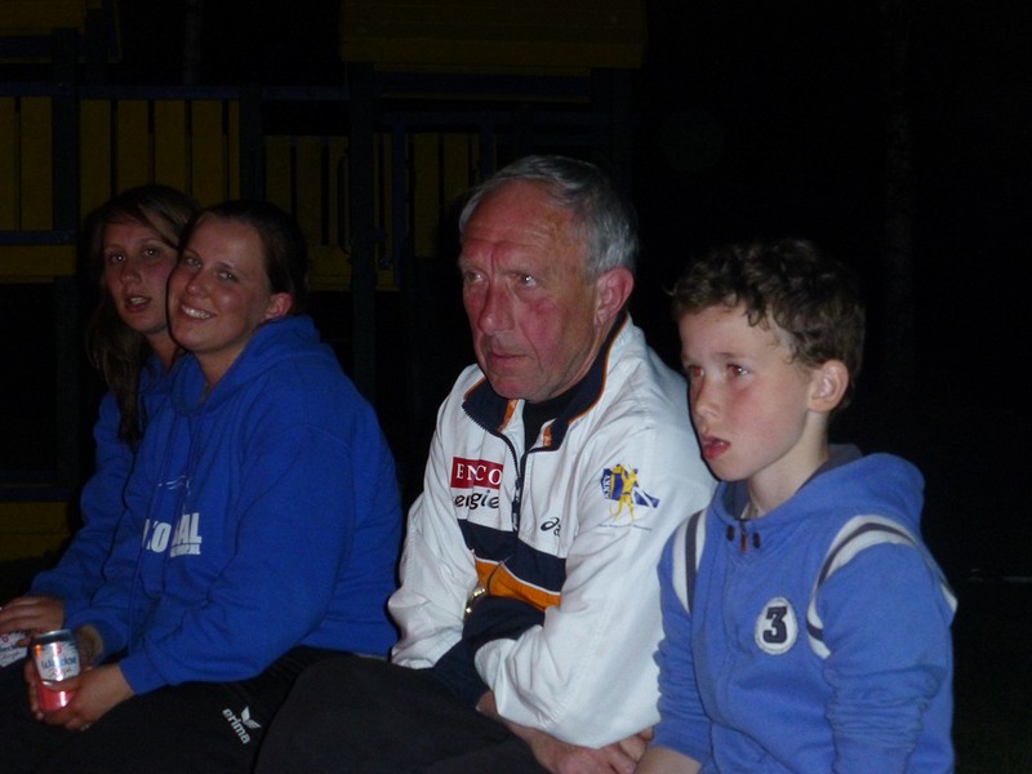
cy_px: 387
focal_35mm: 85
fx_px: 2534
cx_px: 516
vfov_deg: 17.4
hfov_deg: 23.0
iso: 640
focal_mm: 15.1
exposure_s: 1/60
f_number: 5.2
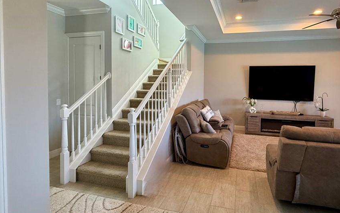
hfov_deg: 89.8
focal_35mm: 18
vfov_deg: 64.6
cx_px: 205
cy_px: 88
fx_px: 167
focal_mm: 2.22
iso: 320
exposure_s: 1/120
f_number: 2.2
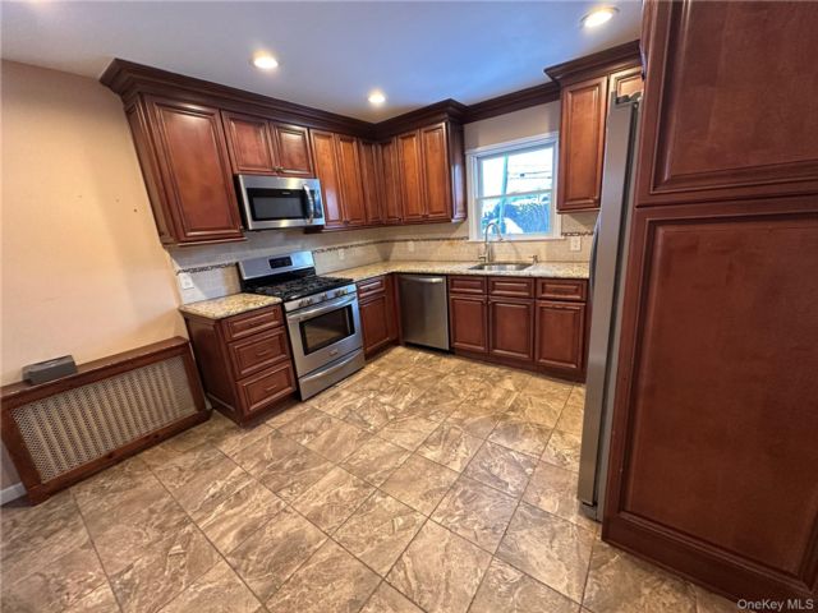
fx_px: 331
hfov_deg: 102.1
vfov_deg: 85.7
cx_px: 409
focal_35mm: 14
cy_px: 306
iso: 400
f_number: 2.2
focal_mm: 2.22
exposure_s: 1/60
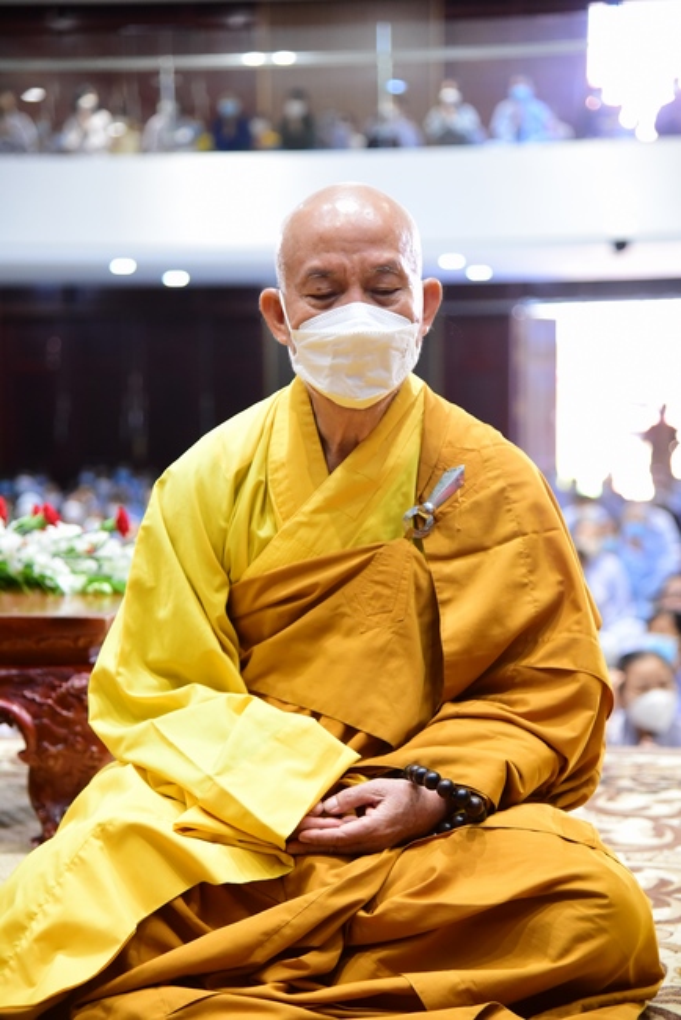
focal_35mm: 82
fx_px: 2324
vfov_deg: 24.8
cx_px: 340
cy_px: 510
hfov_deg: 16.7
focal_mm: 82
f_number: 4
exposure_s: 1/160
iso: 4000
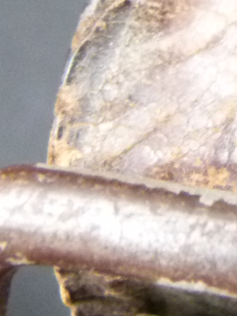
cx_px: 504
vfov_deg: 11.8
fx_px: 1497
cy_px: -46
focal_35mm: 164
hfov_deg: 8.5
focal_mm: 6.8
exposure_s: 1/40
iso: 400
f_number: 3.1
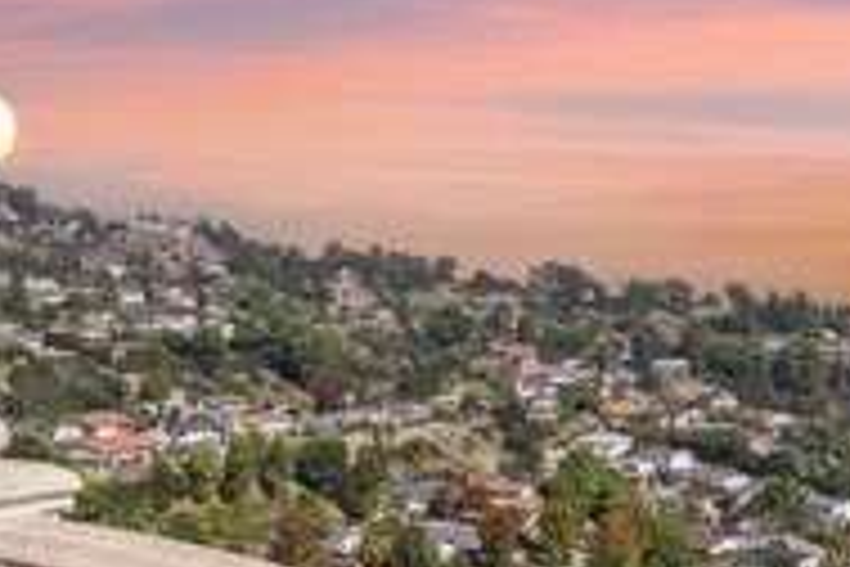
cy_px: 281
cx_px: 558
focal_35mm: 44
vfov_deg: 30.5
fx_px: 1039
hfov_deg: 43.9
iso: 250
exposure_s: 1/500
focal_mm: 13
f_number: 9
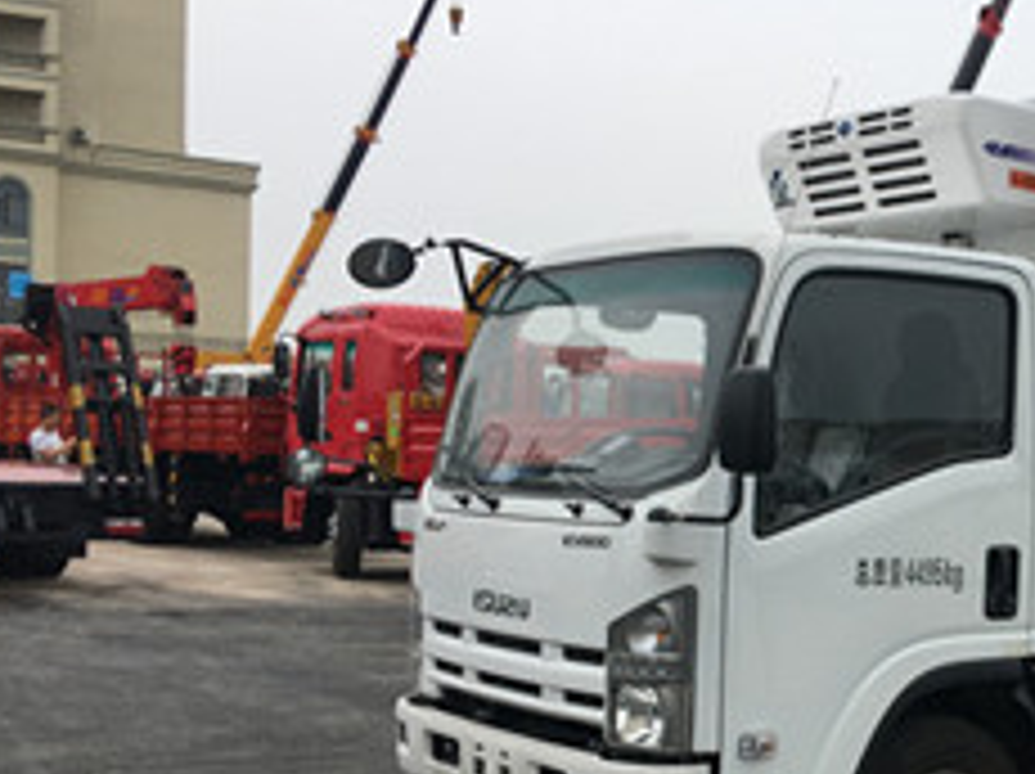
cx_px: 990
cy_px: 576
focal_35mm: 63
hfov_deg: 29.1
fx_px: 1882
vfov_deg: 23.0
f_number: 2.2
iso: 25
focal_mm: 4.15
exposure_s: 1/493
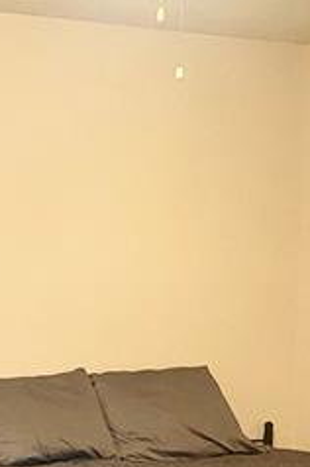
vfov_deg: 23.9
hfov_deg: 14.5
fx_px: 1088
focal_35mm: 84
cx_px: -220
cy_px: 361
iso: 320
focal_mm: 5.1
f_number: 1.6
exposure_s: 1/60
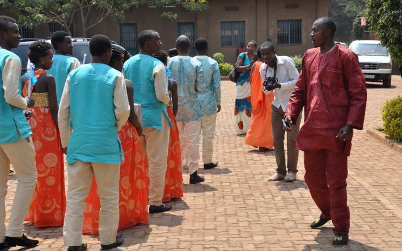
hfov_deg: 29.6
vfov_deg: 18.7
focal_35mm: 70
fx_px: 762
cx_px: 200
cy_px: 119
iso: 500
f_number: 11
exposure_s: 1/500
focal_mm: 45
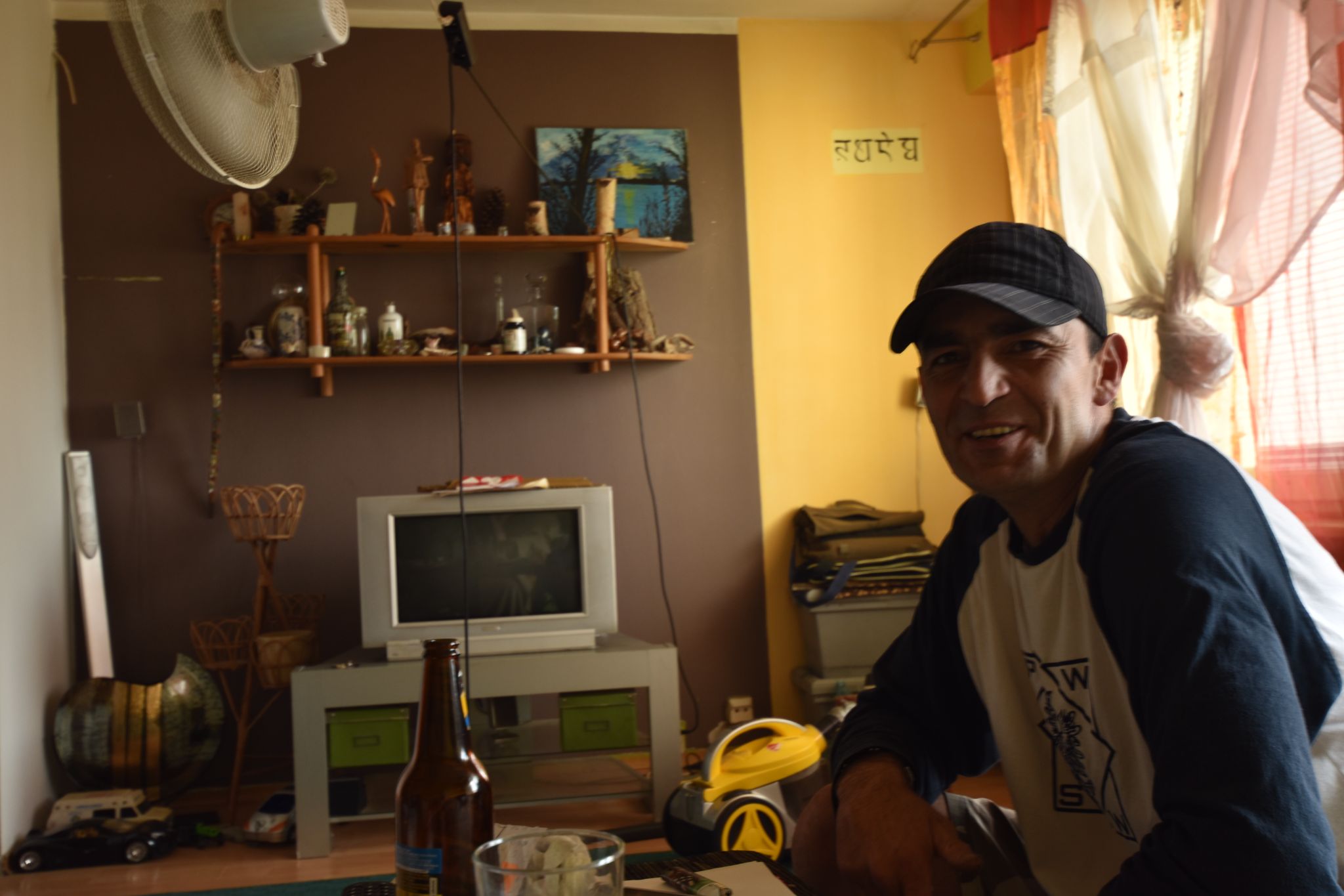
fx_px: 1344
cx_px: 672
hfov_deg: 53.1
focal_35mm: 36
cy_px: 448
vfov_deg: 36.9
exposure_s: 1/15
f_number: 4.5
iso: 125
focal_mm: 24
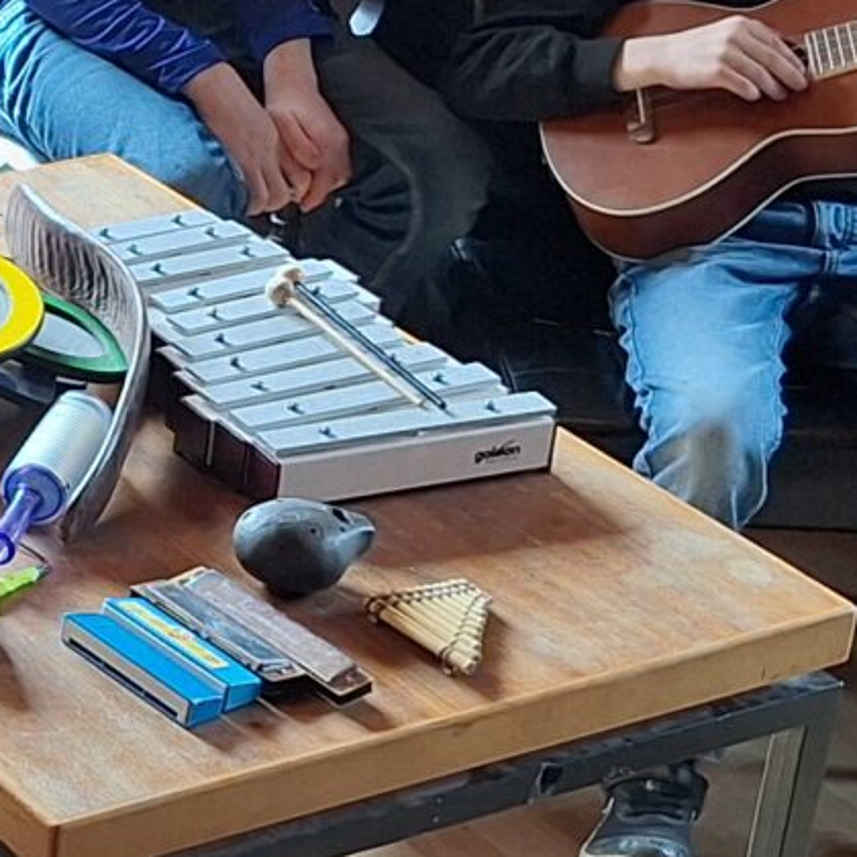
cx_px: -520
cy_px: 288
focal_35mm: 124
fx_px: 3473
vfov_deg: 14.0
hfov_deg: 13.1
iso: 40
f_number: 1.8
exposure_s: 1/50
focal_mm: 5.54
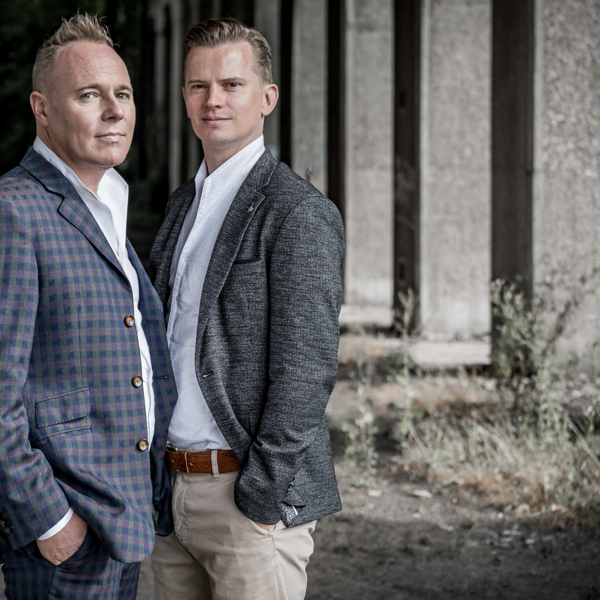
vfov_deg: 19.3
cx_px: 228
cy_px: 299
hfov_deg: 19.3
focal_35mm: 90
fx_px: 1765
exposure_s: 1/320
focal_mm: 70
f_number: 4
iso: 220
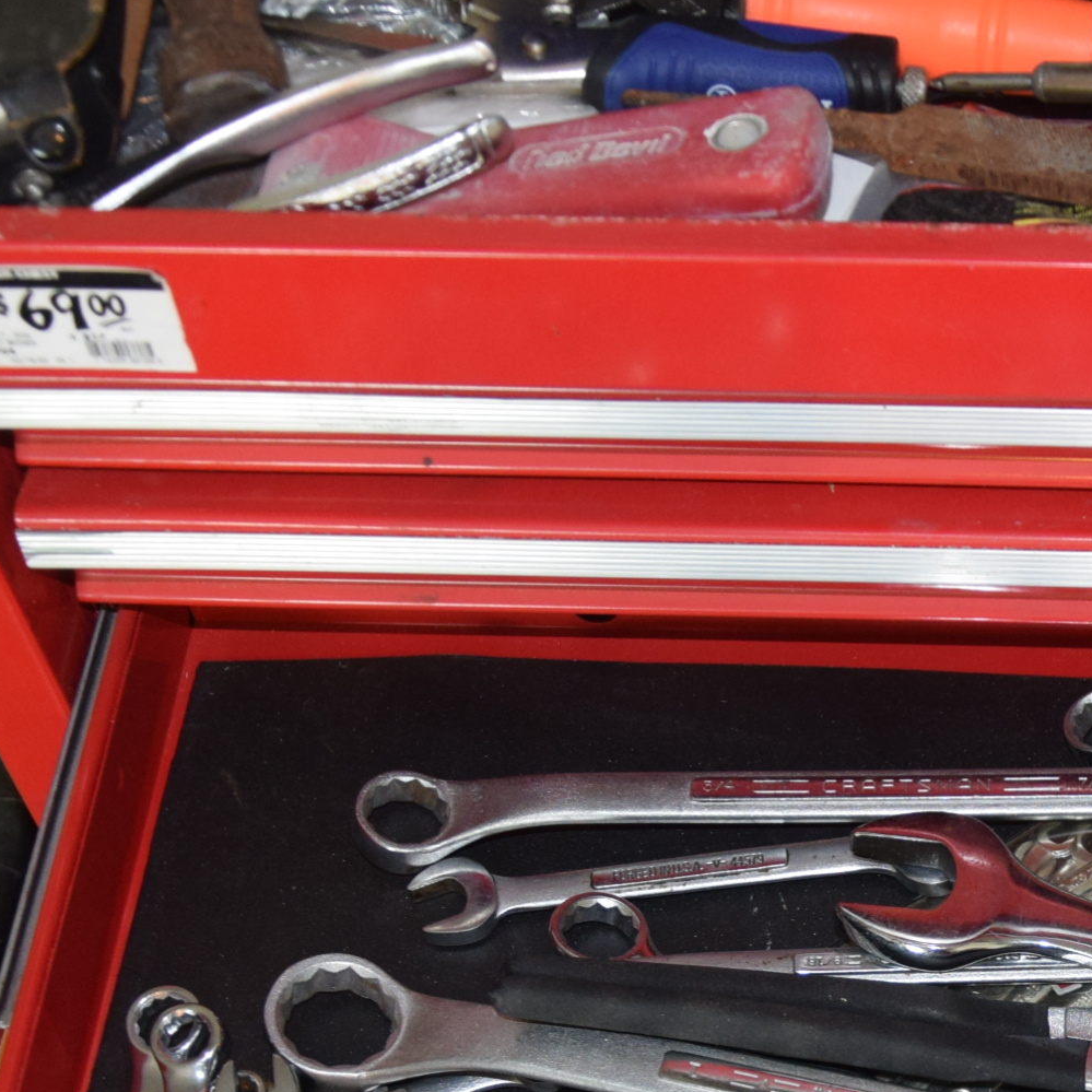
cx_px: 1183
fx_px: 2865
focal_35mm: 80
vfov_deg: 21.2
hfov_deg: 20.6
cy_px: 955
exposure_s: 1/30
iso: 900
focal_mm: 21
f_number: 3.8
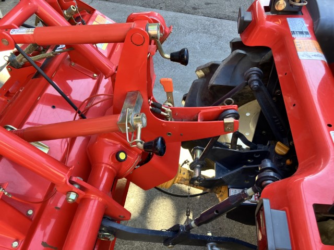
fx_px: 270
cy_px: 125
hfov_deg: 63.4
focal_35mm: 28
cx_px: 167
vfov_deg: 49.7
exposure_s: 1/121
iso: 80
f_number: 1.8
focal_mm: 3.99
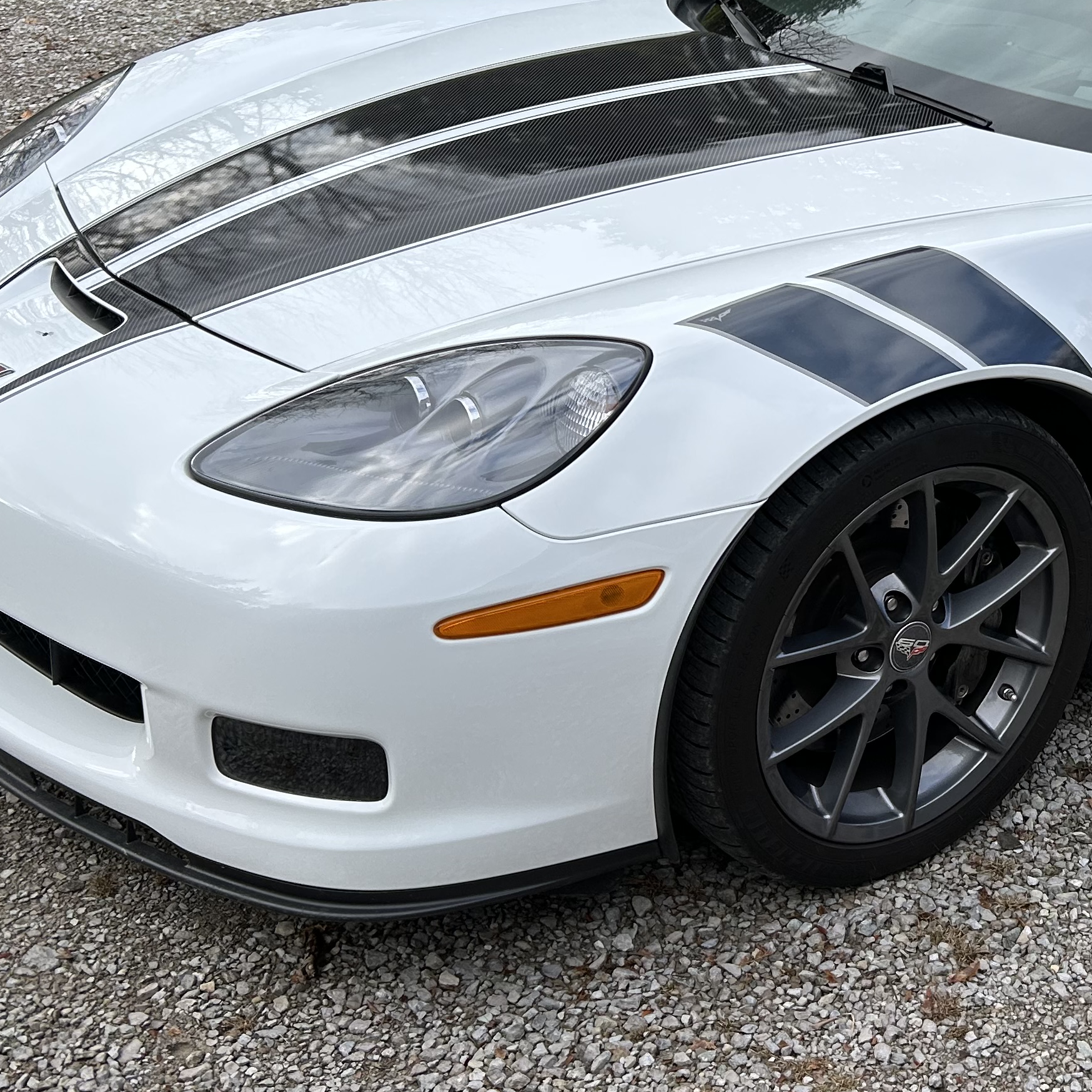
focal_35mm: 53
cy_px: 320
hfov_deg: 30.5
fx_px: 1892
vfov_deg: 31.8
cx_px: 1026
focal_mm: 5.7
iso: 50
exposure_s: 1/1252
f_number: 1.5
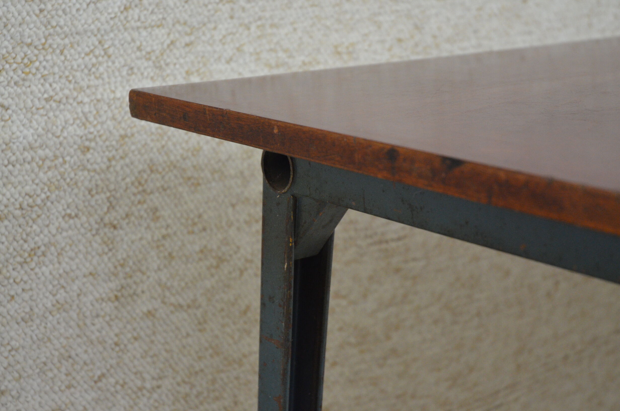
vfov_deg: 18.1
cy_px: 206
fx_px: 1289
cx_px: 310
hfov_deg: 27.0
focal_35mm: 75
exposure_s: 1/80
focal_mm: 50
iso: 2000
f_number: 4.5
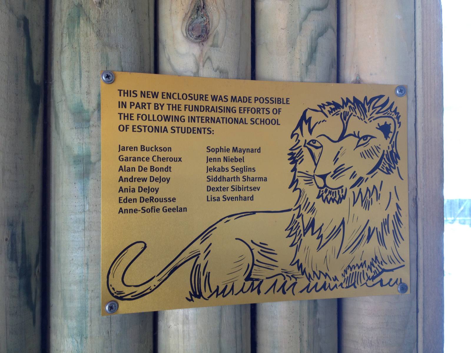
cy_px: 176
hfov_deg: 52.6
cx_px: 236
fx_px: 476
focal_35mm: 35
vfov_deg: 40.7
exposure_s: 1/40
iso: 50
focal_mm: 4.28
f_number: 2.4
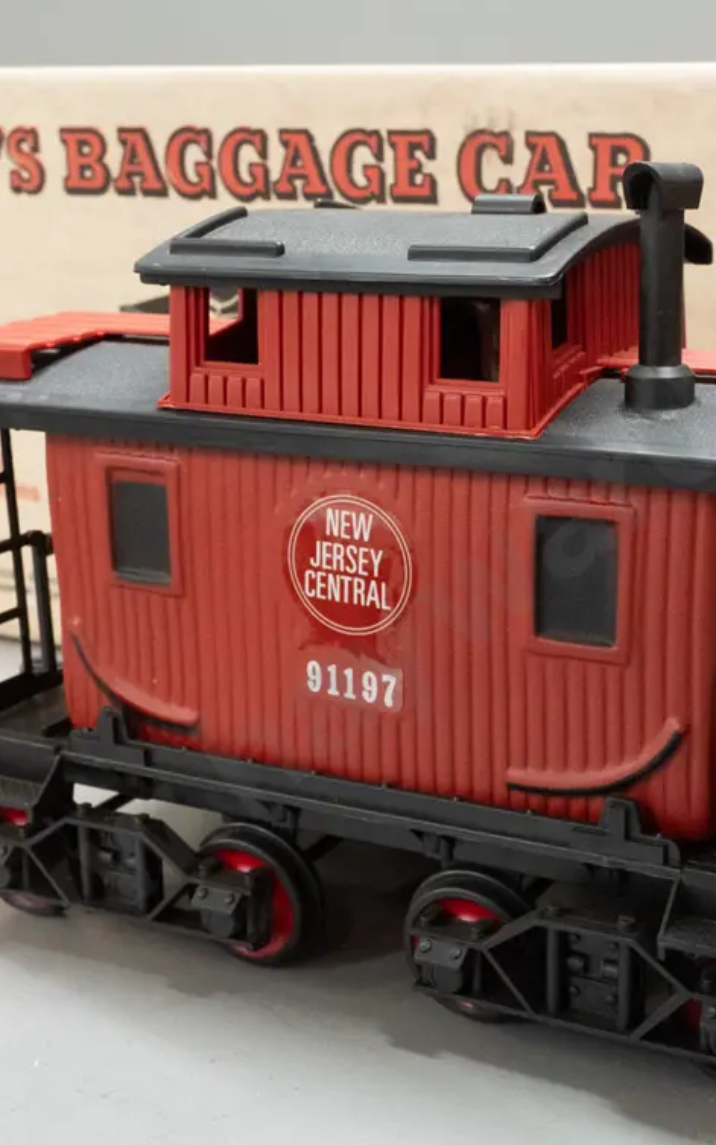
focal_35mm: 49
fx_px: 1529
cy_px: 572
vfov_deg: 41.0
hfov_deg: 26.1
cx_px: 511
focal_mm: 17
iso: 3200
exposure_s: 1/60
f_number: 5.6
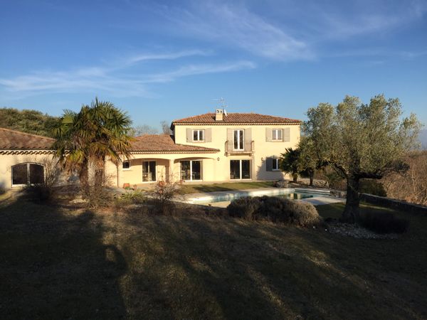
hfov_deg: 61.7
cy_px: 160
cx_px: 214
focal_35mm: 29
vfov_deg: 48.2
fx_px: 358
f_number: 2.2
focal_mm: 4.15
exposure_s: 1/1721
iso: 32
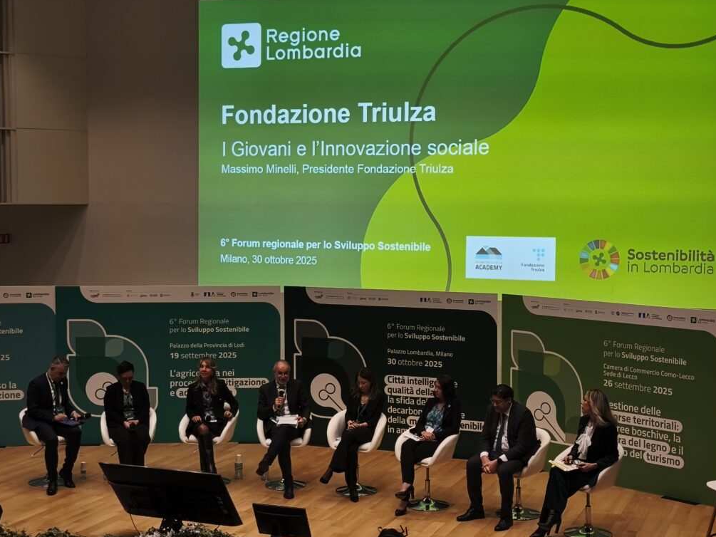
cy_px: 269
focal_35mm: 54
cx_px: 360
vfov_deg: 27.0
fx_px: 1117
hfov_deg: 35.5
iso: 250
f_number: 1.65
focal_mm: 6.18
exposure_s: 1/100
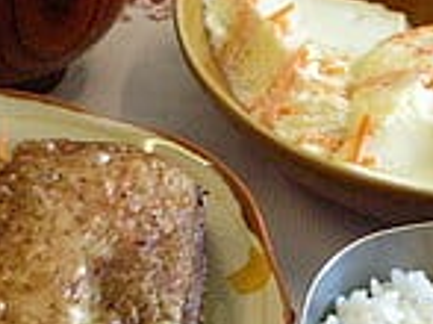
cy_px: 196
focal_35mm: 119
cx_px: 280
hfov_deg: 16.5
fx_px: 1487
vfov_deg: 12.4
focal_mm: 5.8
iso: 400
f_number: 3
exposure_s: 1/90.3
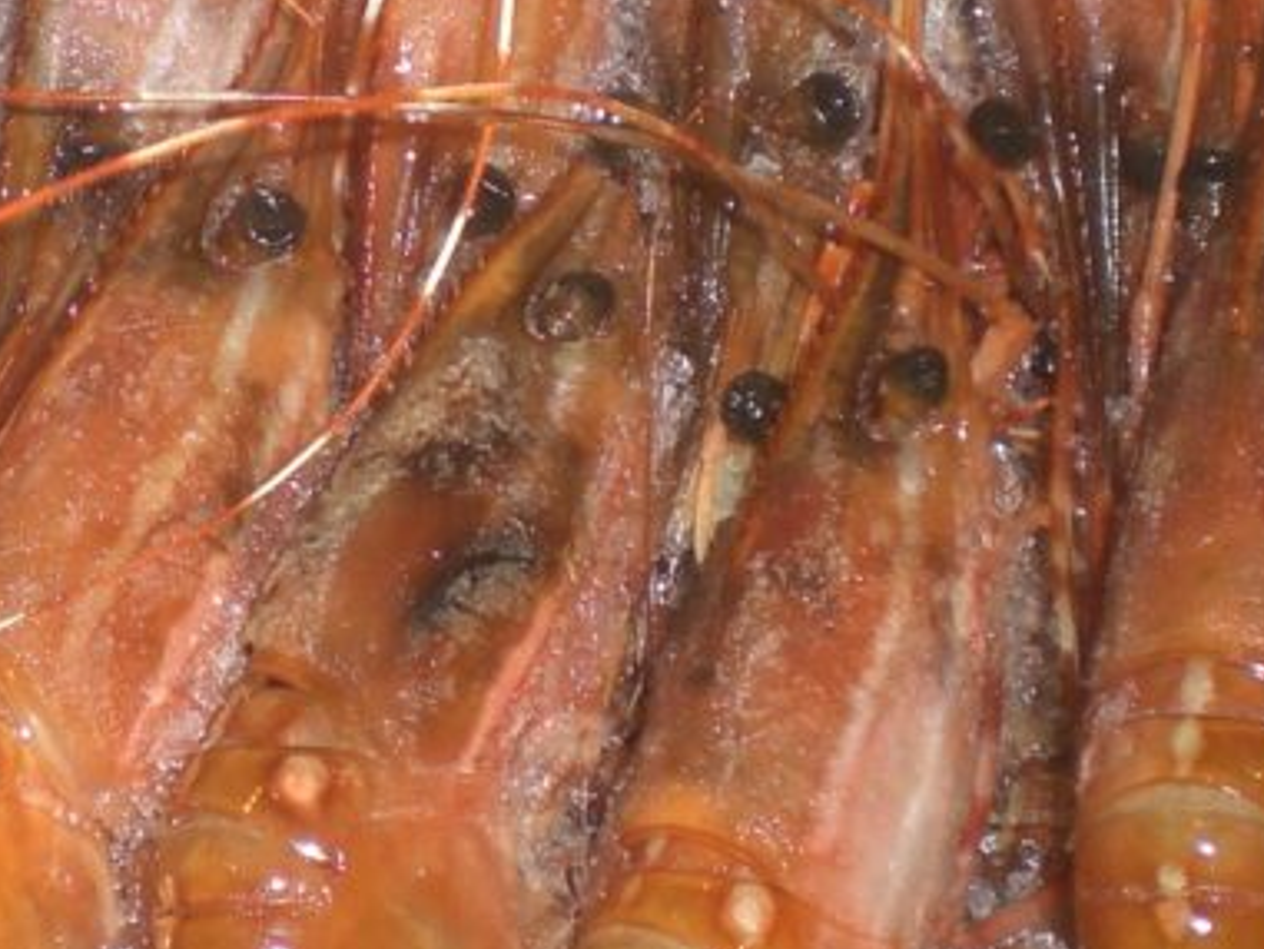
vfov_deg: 14.5
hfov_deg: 18.7
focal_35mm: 102
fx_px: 3726
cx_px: -13
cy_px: 229
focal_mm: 6.3
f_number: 3.1
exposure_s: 1/60
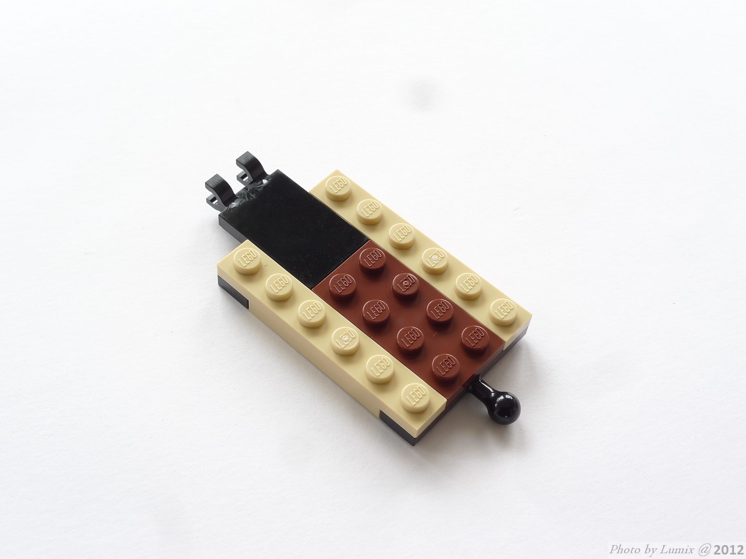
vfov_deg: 28.0
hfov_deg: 36.8
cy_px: 280
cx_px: 373
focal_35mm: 52
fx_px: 1121
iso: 80
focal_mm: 11.1
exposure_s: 1/5
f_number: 4.5
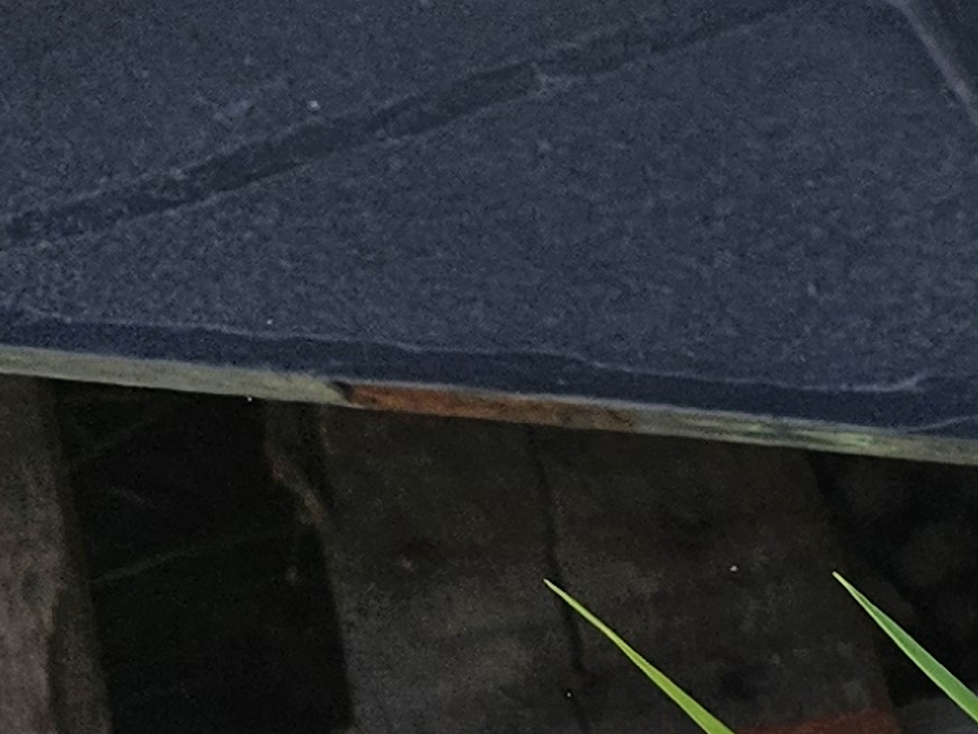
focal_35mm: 153
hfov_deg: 10.5
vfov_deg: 9.2
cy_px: 1390
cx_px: 2573
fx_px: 4324
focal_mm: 5.4
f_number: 1.8
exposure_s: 1/917
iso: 25
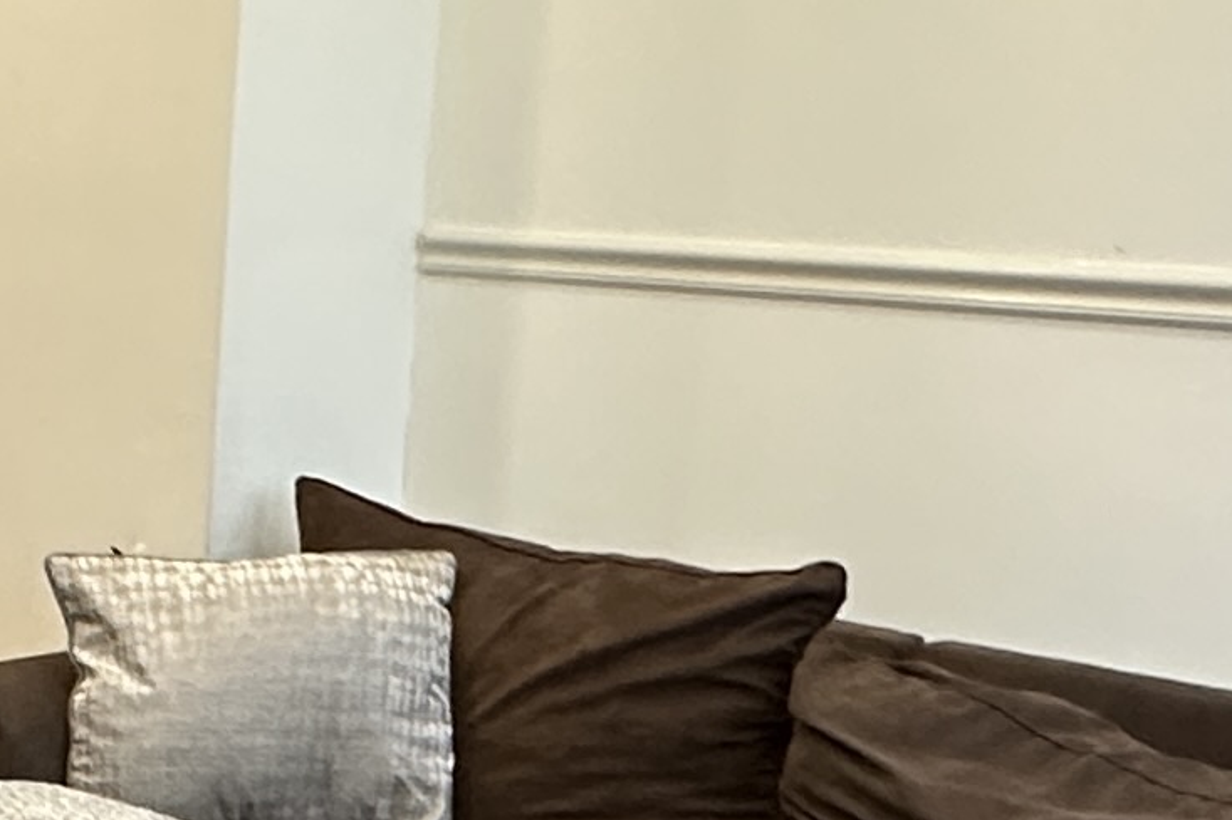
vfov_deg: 15.7
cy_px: 1214
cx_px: 65
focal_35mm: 80
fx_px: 2737
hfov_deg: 24.5
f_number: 2.2
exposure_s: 1/60
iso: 250
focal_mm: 2.22
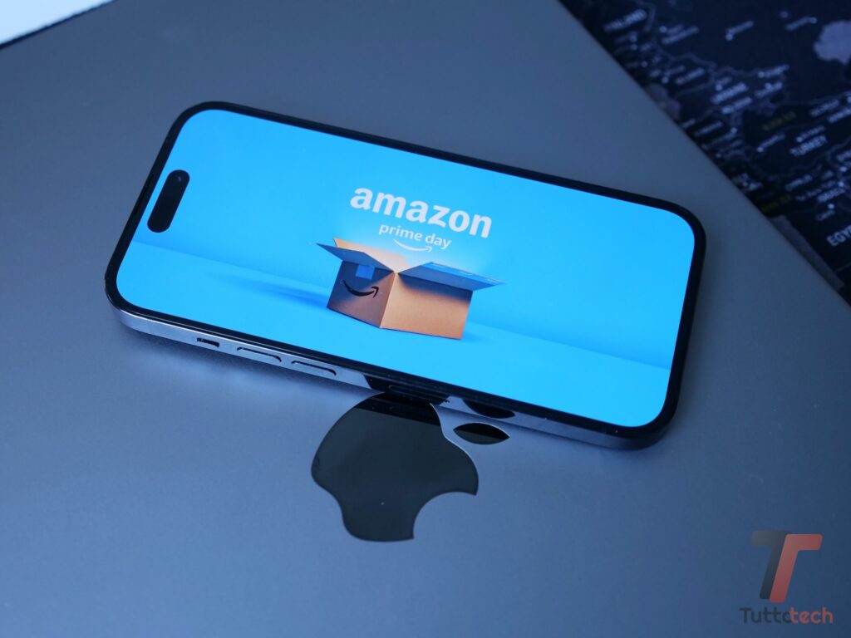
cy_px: 319
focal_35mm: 52
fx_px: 1278
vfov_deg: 28.0
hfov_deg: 36.8
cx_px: 426
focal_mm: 26
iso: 640
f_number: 2.8
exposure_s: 1/80
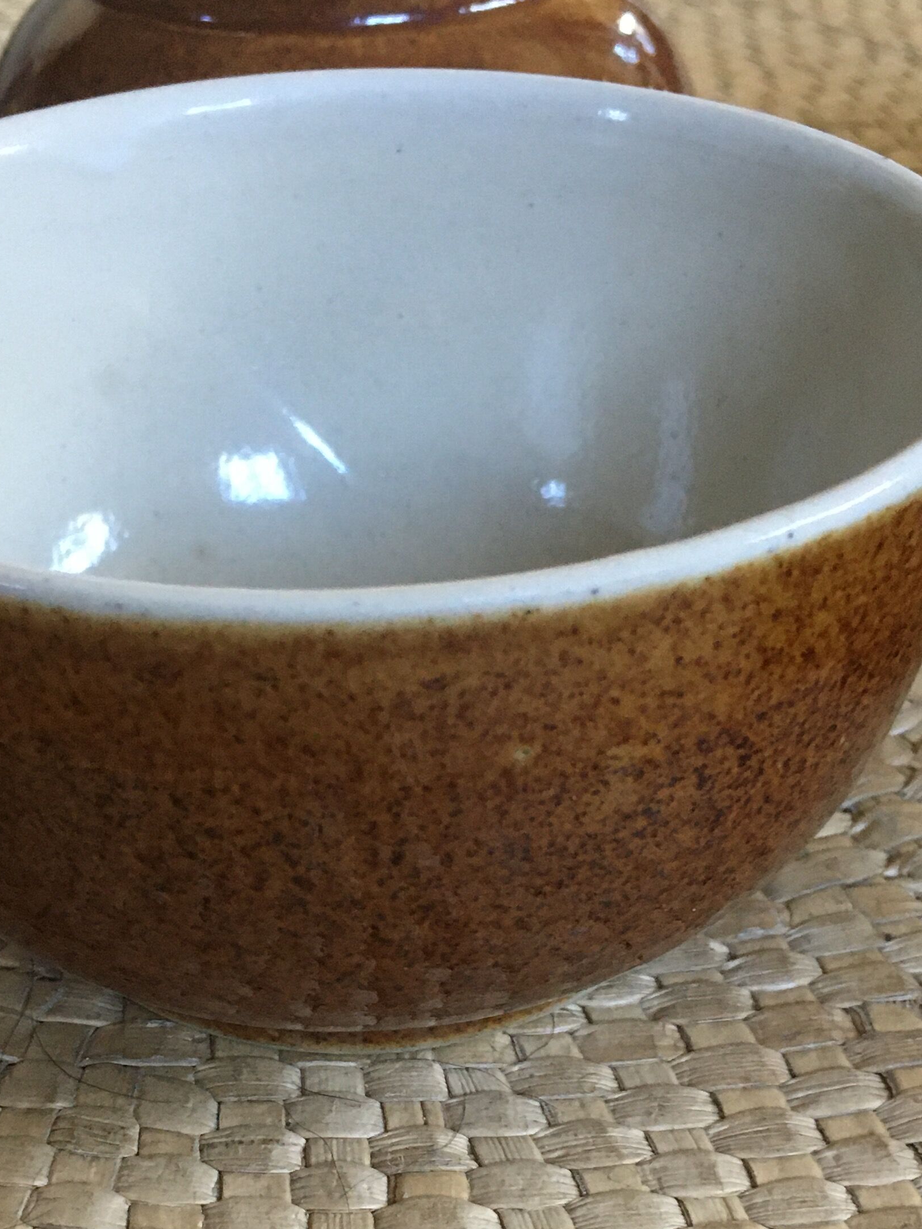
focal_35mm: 54
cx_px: 345
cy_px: 925
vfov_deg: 34.8
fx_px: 1918
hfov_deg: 26.9
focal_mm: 4.15
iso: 200
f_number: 2.2
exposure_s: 1/33
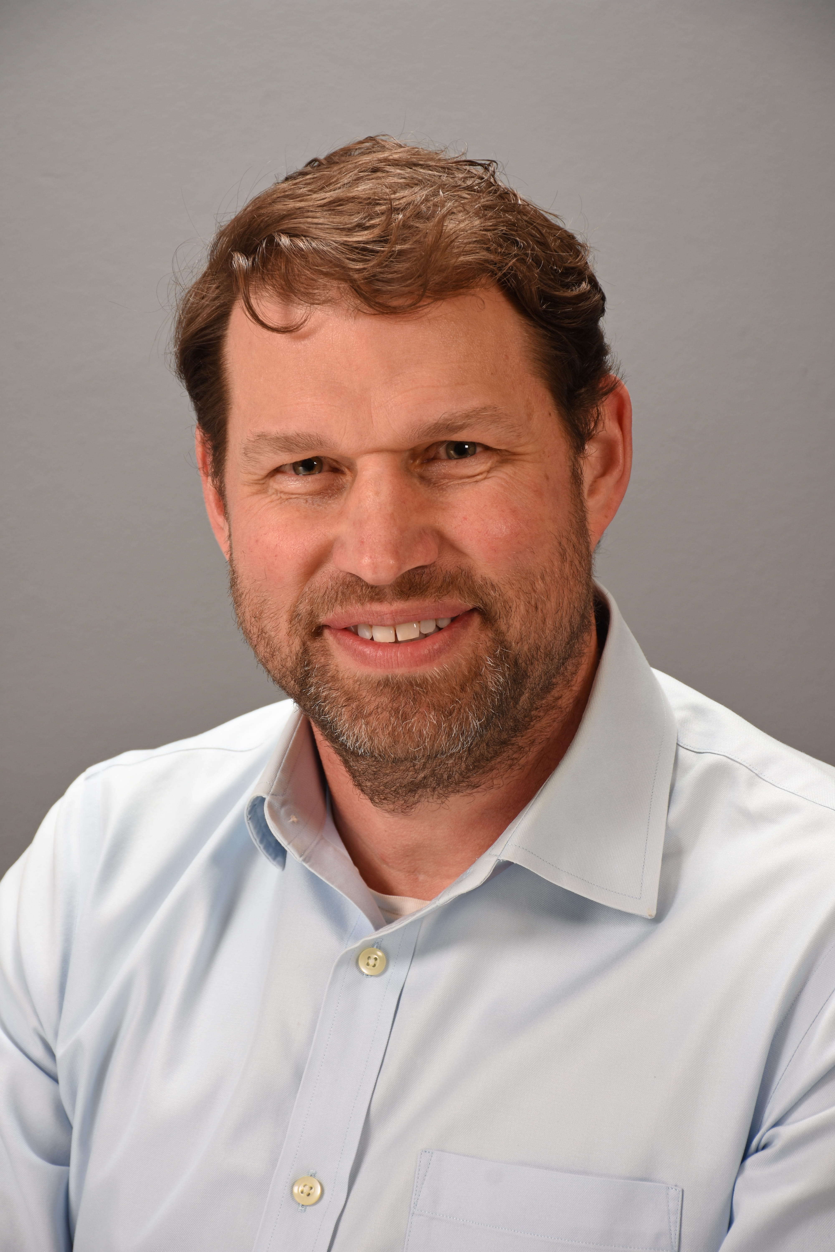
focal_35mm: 142
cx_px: 418
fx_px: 4957
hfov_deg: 9.6
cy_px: 626
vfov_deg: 14.4
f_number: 9
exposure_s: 1/125
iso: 100
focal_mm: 95
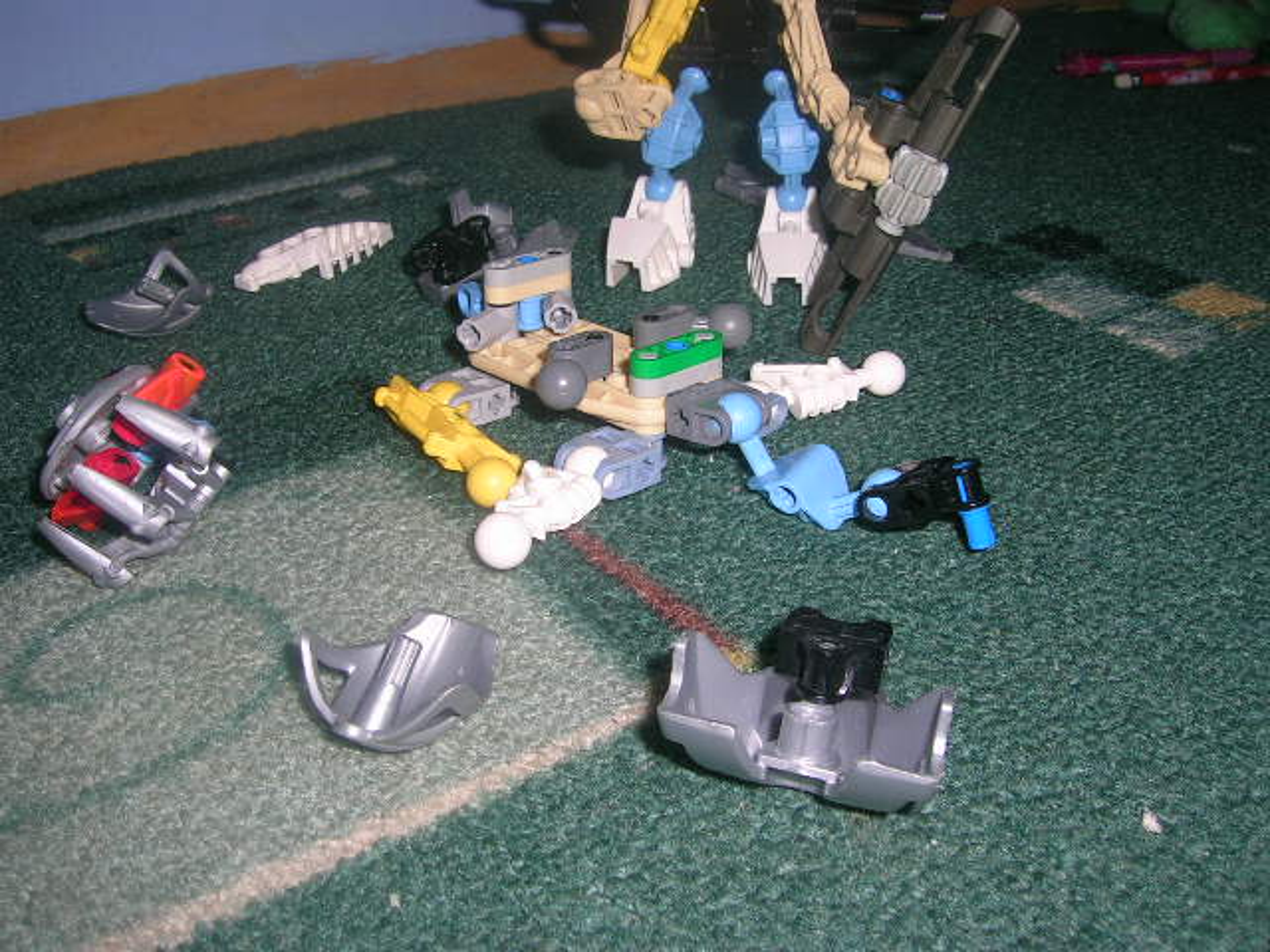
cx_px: 635
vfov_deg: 40.7
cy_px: 476
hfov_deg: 52.6
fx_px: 1284
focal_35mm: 35
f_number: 4.8
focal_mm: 5.4
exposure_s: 1/60.1
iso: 50
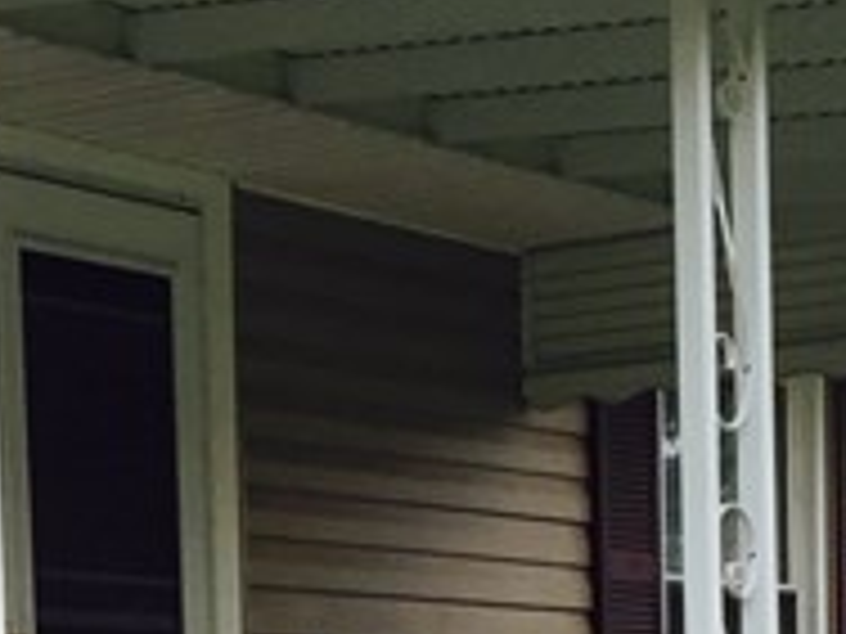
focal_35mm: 158
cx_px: -180
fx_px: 3861
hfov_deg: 12.2
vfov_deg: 8.9
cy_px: 1268
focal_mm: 4.15
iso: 40
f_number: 2.2
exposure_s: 1/120
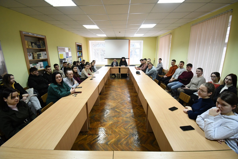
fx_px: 99
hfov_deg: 100.4
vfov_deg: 77.3
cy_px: 80
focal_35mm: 15
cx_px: 119
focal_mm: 10
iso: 1600
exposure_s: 1/40
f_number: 4.5
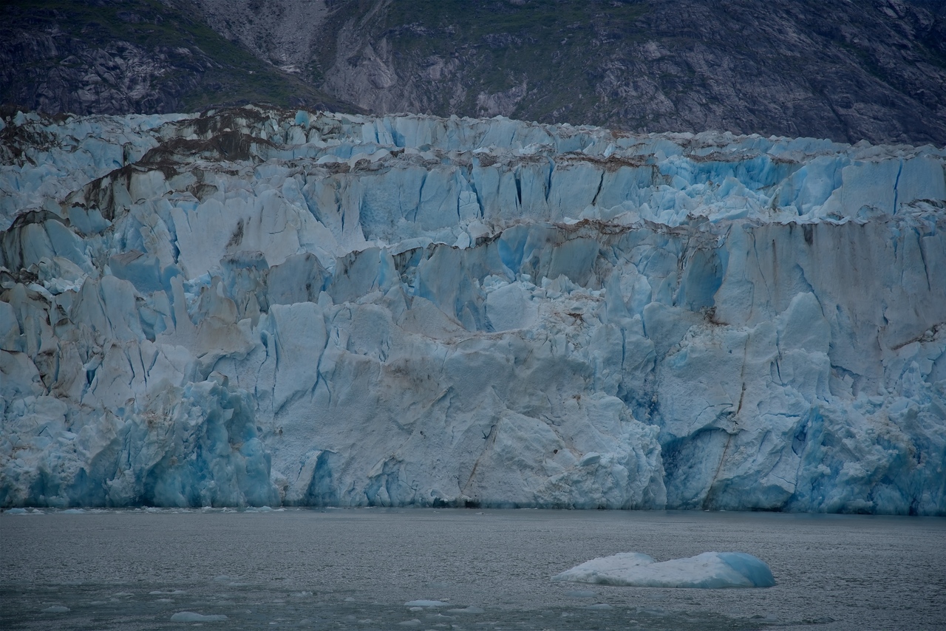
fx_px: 3154
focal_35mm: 120
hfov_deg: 17.1
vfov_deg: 11.4
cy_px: 316
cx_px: 473
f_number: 6.3
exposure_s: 1/250
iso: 100
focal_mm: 120
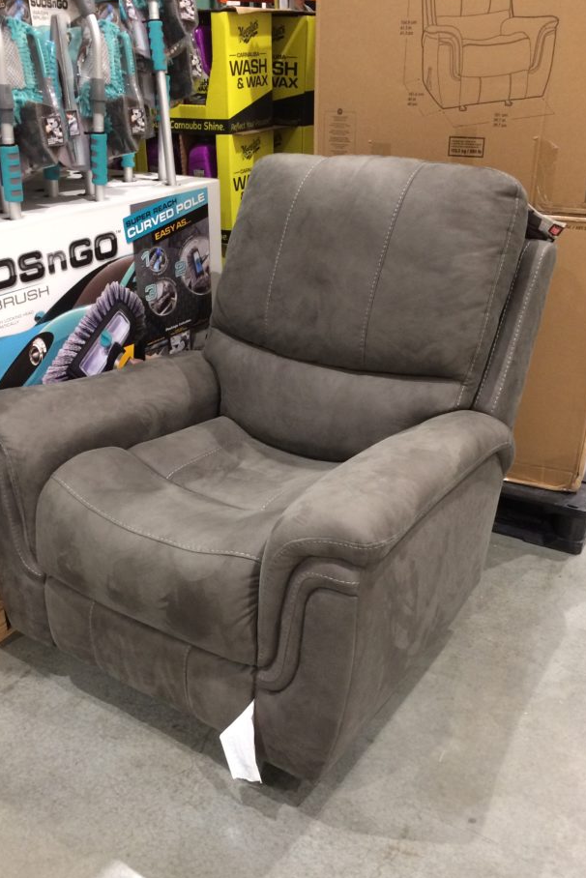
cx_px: 259
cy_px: 480
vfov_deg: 55.7
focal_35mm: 34
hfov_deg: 38.9
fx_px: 829
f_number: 2.2
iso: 160
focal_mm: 4.15
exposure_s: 1/30
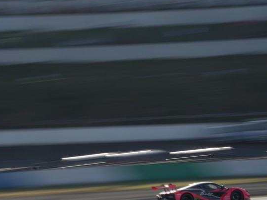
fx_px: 1989
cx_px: 102
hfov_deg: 7.7
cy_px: 114
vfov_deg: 5.8
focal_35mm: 258
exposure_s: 1/10
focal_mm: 200
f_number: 29
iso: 50
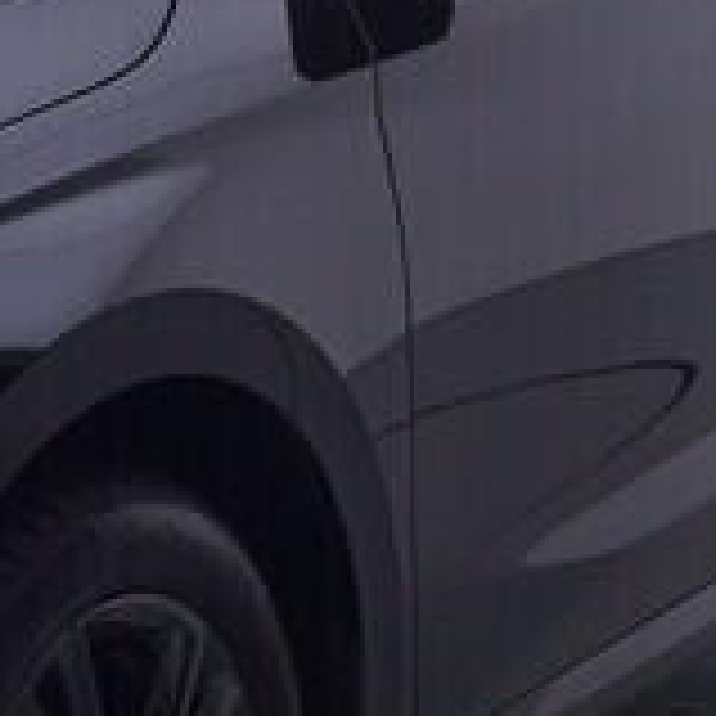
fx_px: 4045
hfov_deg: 10.0
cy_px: 122
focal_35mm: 173
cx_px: -14
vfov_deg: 10.1
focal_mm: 15
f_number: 5
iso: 200
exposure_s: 1/80
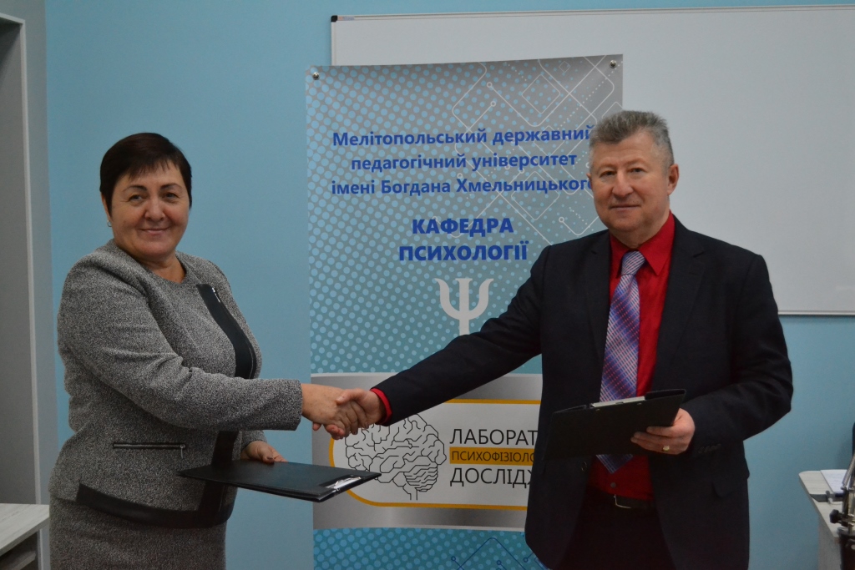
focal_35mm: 48
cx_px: 428
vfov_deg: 28.1
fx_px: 1140
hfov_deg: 41.1
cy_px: 285
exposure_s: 1/250
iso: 3200
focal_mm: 32
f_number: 4.8
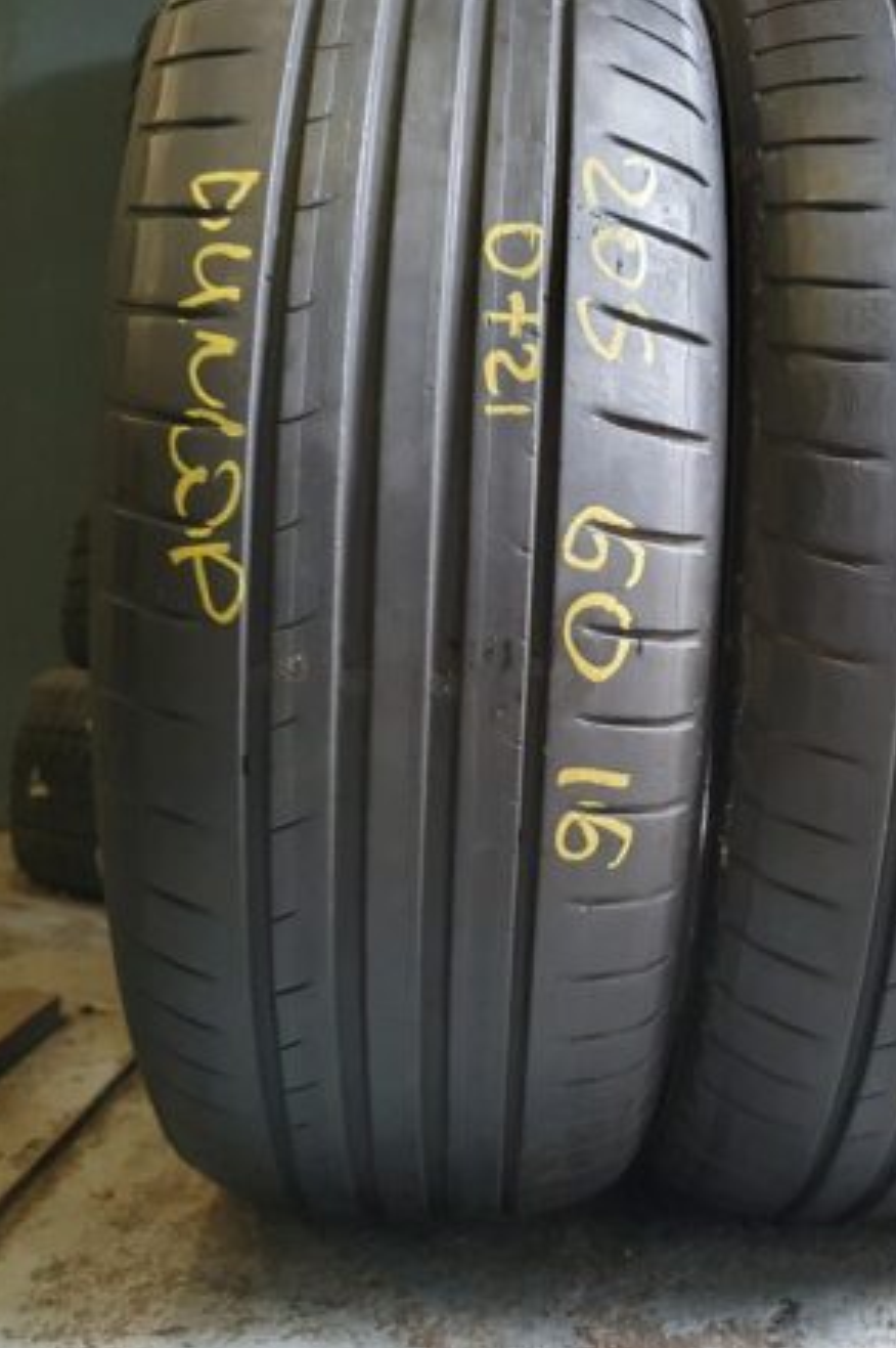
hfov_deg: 34.9
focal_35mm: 37
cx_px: 706
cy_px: 685
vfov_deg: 51.9
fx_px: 1383
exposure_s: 1/50
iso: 500
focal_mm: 4.32
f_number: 1.5
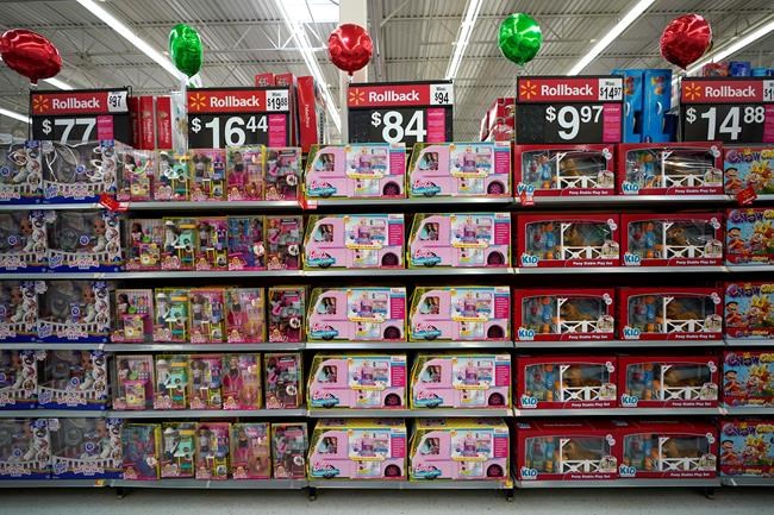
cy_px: 258
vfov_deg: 73.7
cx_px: 387
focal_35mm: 16
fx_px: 344
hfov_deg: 96.8
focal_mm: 16
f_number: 2.8
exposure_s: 1/500
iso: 1000
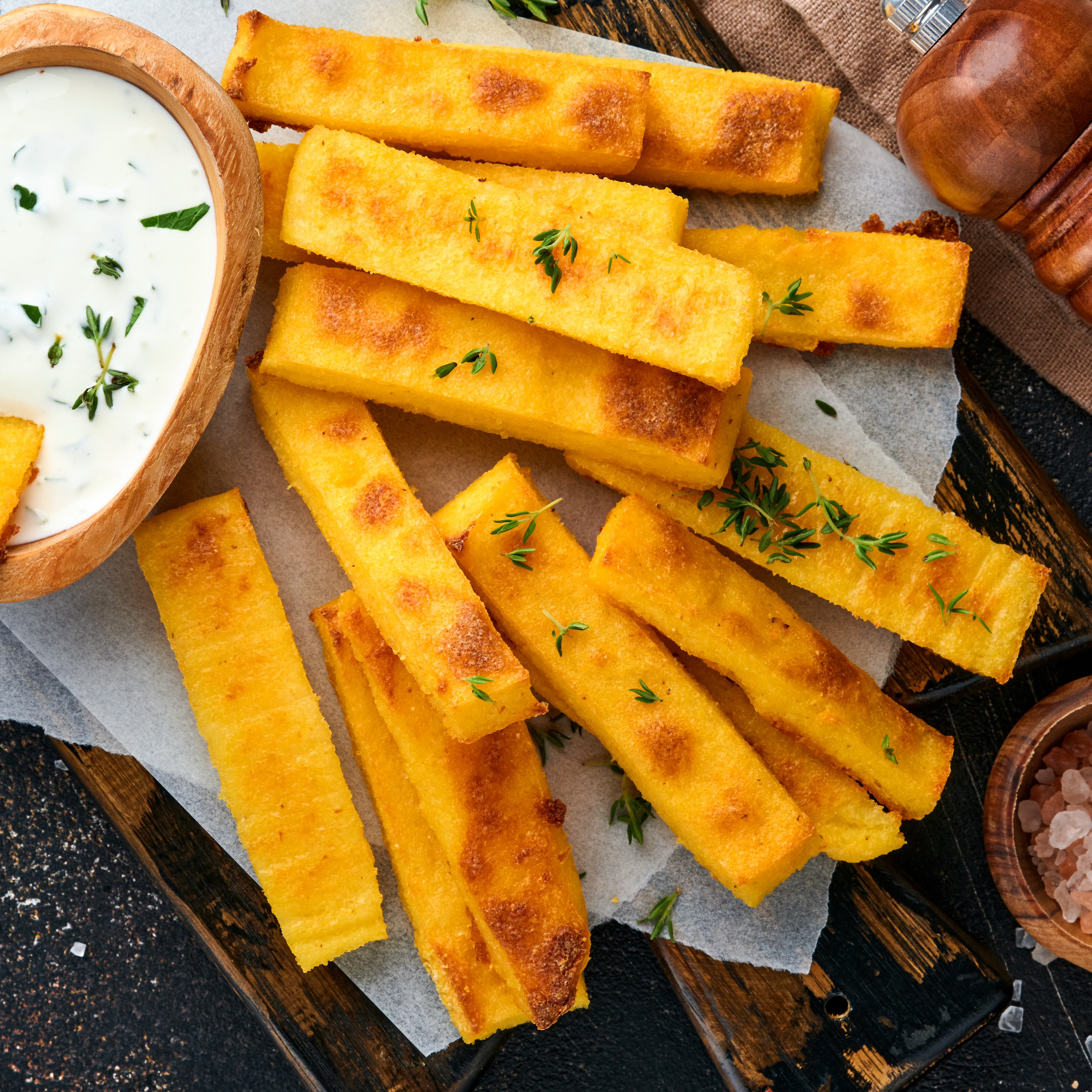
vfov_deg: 15.2
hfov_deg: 15.1
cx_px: 413
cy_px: 547
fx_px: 4104
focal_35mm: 115
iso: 160
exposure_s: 1/160
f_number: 11
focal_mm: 60
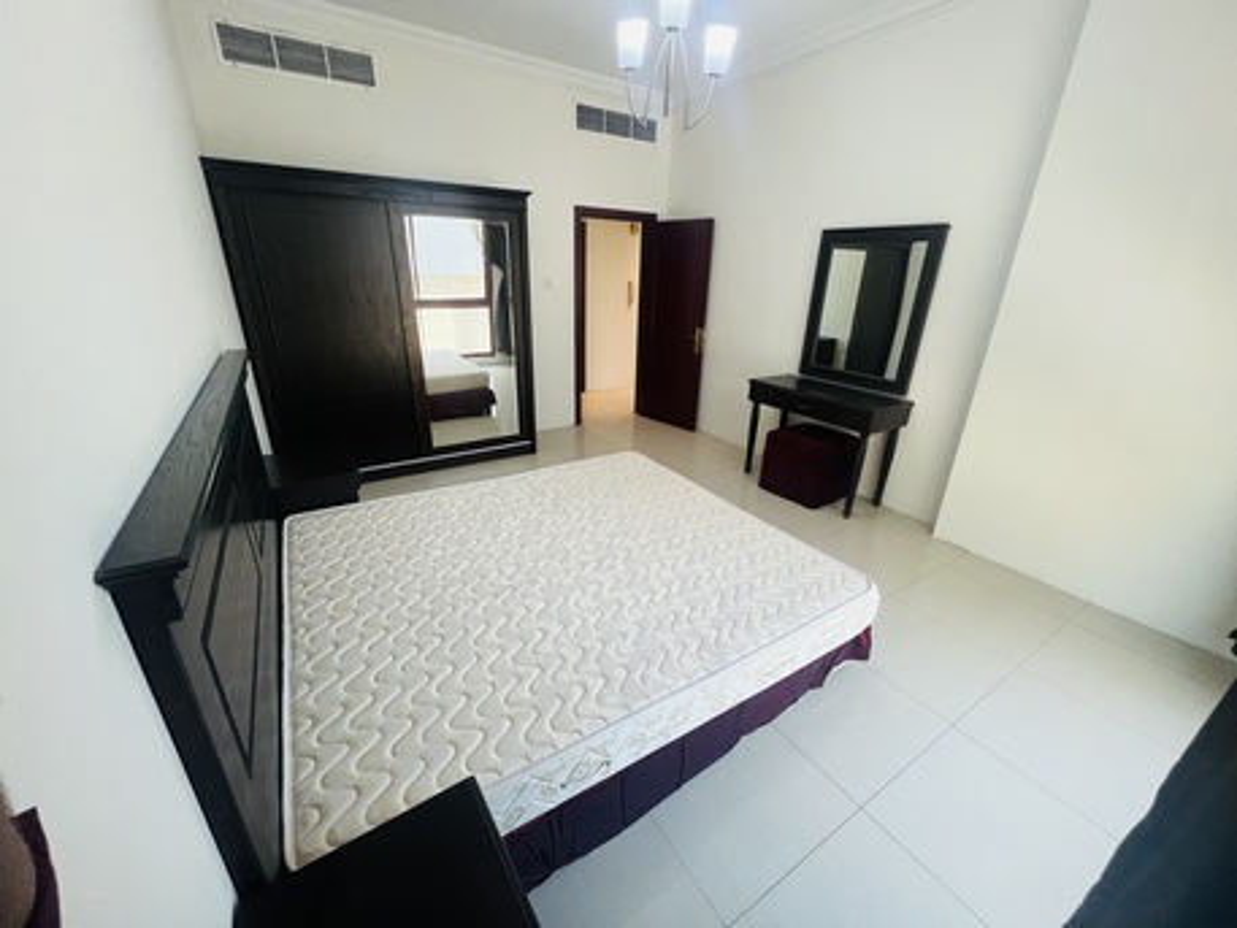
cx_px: 618
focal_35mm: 13
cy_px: 464
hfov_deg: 106.2
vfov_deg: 89.9
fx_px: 465
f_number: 1.8
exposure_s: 1/100
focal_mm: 1.57
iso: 200
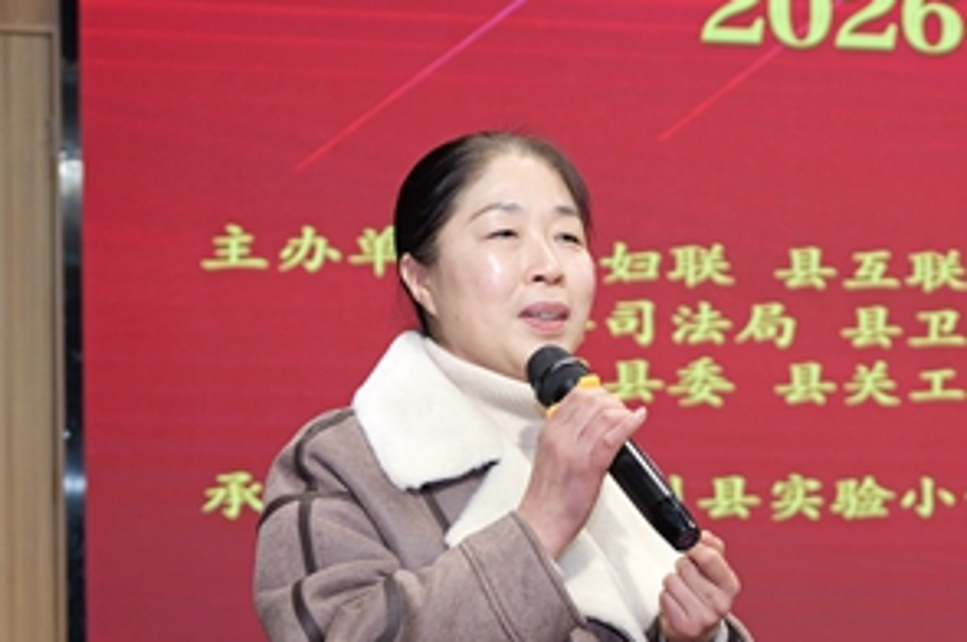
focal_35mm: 95
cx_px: 803
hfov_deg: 21.2
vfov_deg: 14.2
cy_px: 621
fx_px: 2549
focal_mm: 35
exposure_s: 1/160
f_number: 2.8
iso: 500
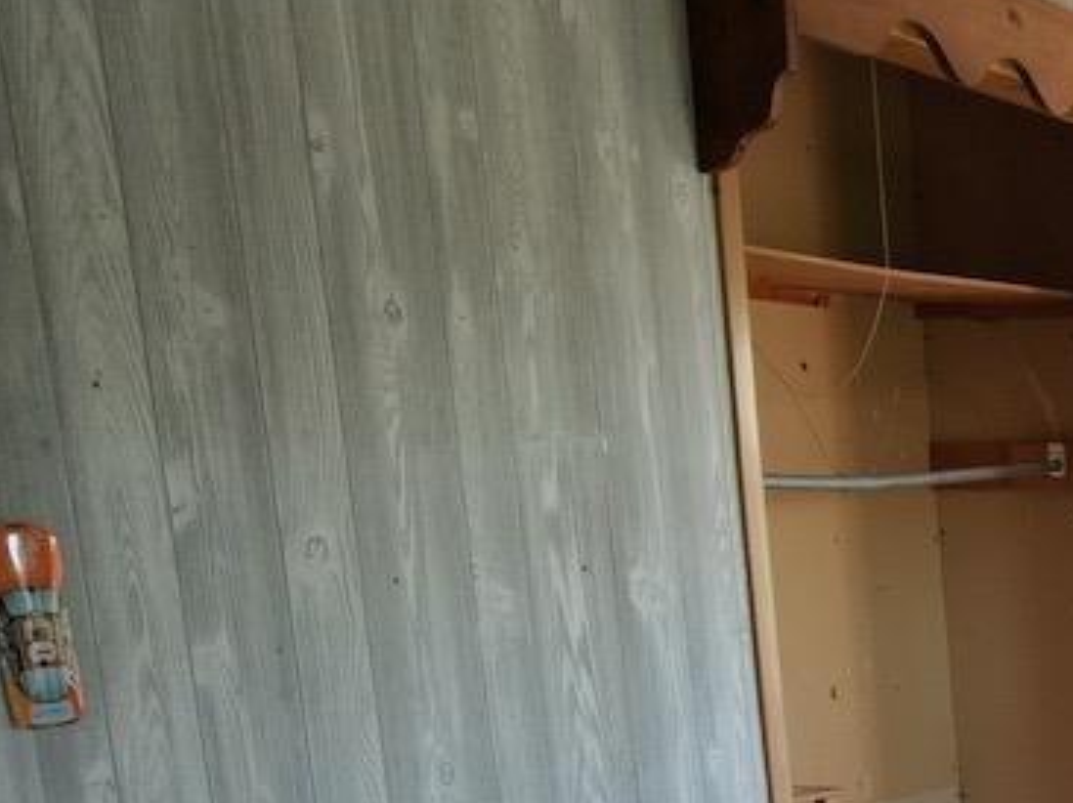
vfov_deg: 19.2
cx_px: 1580
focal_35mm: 70
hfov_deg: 22.9
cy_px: 1090
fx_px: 2168
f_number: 1.8
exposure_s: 1/20
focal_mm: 4.4
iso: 100
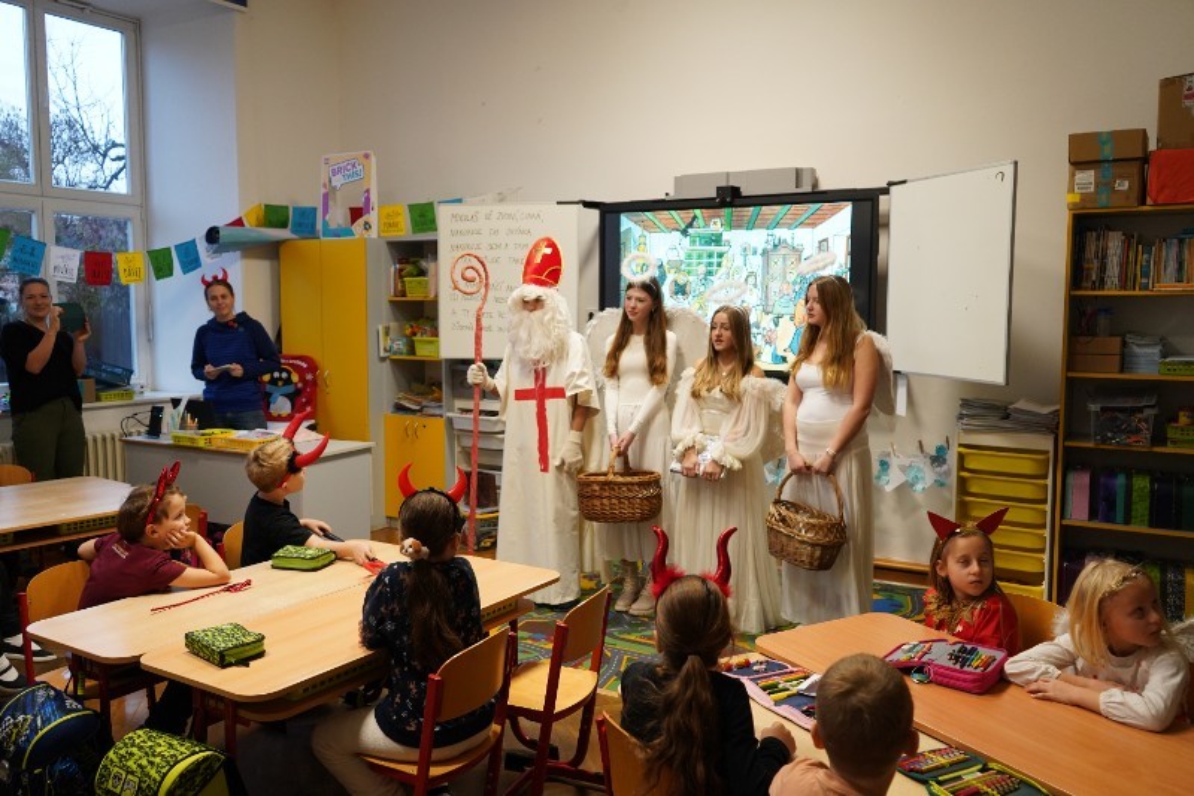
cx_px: 597
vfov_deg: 44.9
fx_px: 962
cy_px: 398
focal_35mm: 29
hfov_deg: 63.7
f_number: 3.5
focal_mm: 29
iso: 1600
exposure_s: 1/160
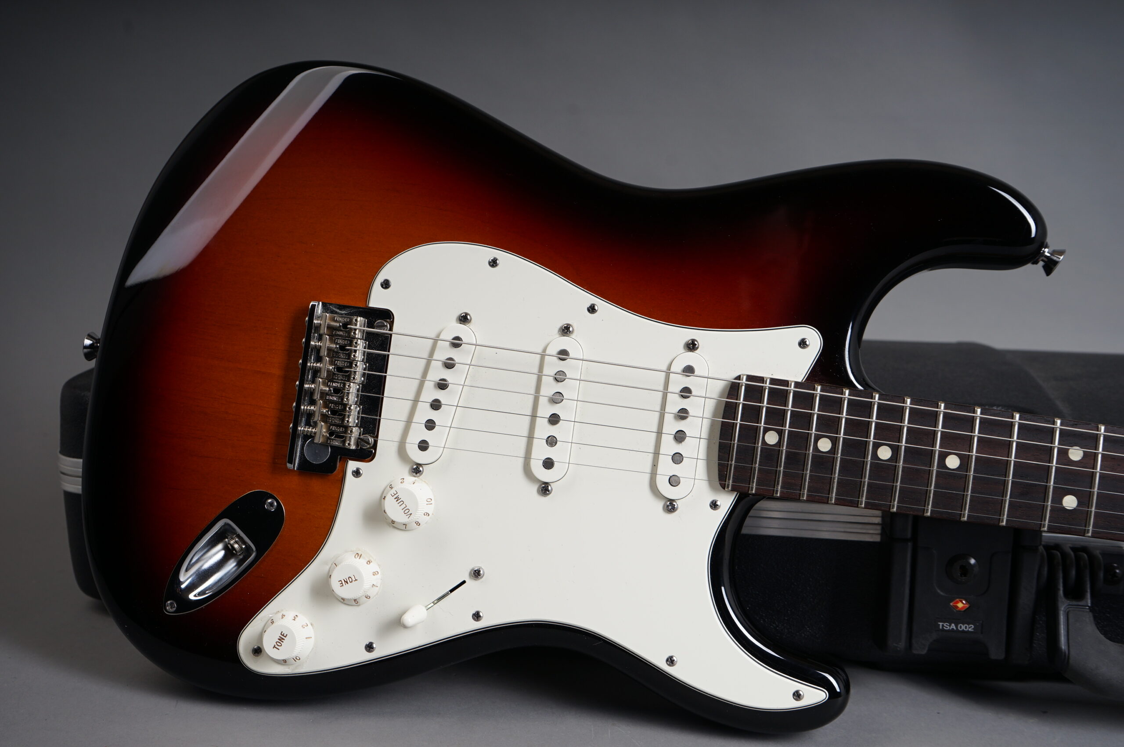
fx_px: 1217
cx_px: 562
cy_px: 374
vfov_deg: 34.1
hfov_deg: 49.6
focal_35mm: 39
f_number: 8
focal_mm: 39
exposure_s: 1/160
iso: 160
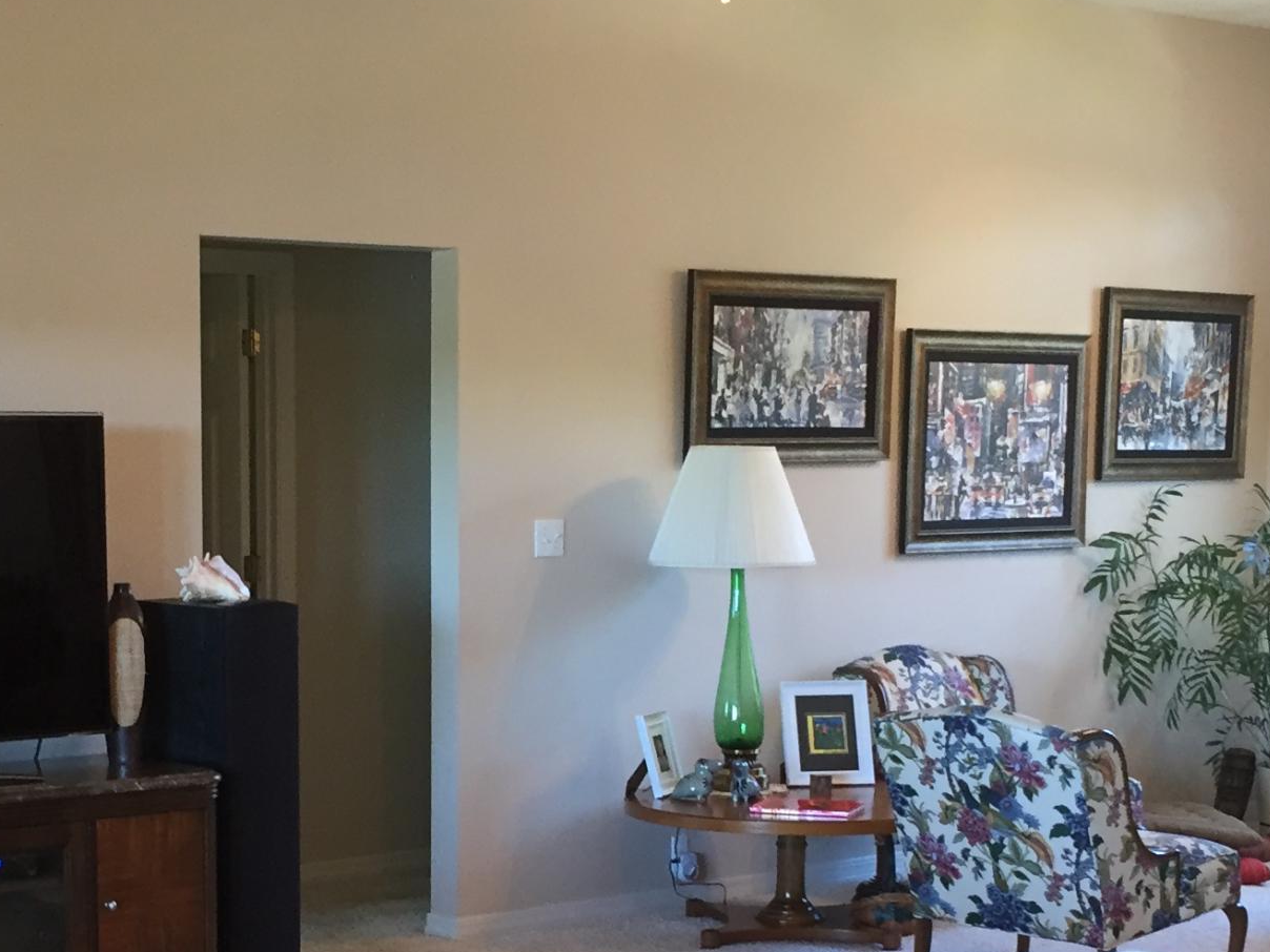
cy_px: 746
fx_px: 2642
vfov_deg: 20.2
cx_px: 407
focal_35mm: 72
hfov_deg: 26.9
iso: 125
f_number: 2.2
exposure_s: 1/30
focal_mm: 4.15
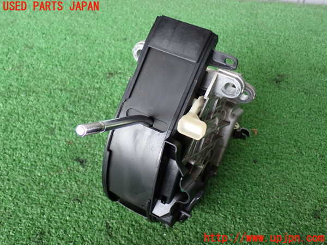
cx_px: 164
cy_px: 122
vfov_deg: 37.7
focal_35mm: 38
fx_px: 359
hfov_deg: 49.0
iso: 200
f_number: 2.7
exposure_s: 1/50
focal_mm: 6.83
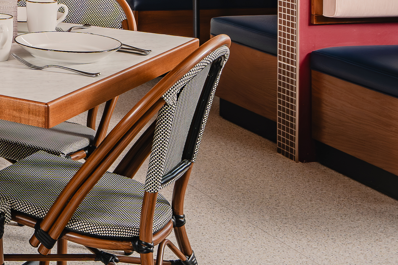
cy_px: -131
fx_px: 940
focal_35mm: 85
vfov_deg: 14.9
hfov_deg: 21.5
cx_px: -127
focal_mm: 24
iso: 250
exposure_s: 1/30
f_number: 8
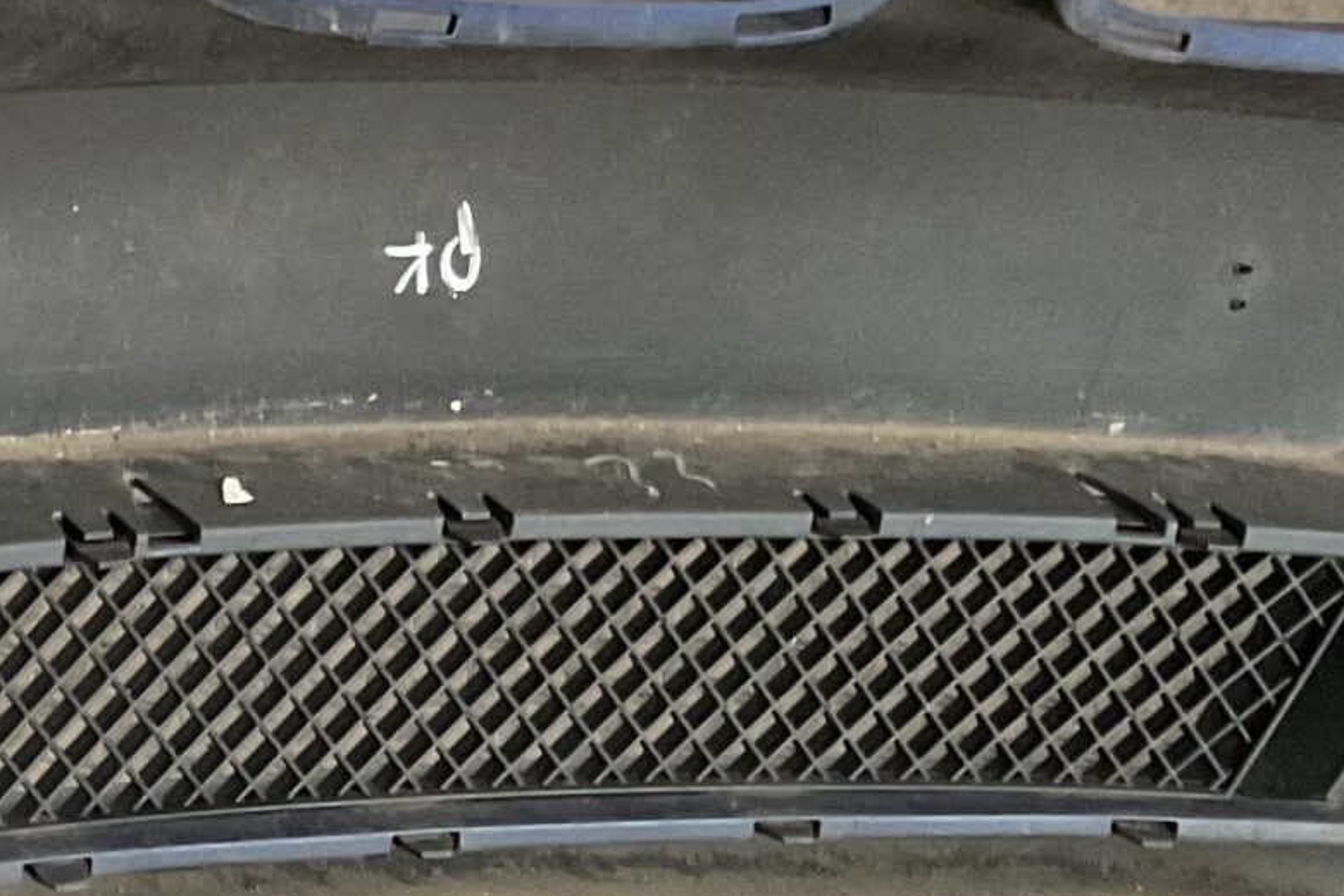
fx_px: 3696
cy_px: 700
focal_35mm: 99
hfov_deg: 18.0
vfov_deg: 13.8
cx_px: -775
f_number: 1.8
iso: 200
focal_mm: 3
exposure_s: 1/60
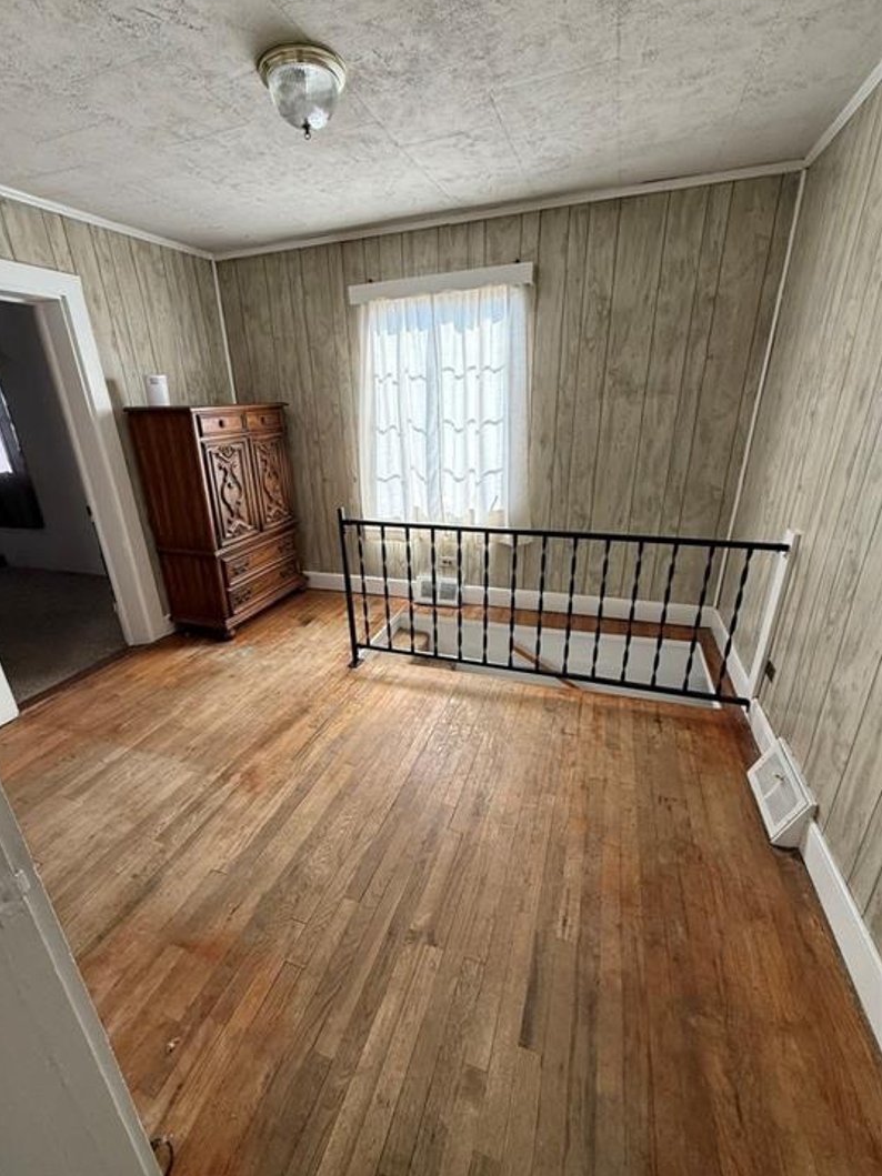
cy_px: 600
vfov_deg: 98.2
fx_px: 510
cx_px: 410
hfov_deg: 81.6
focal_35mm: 15
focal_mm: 2.22
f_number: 2.2
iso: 80
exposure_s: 1/99
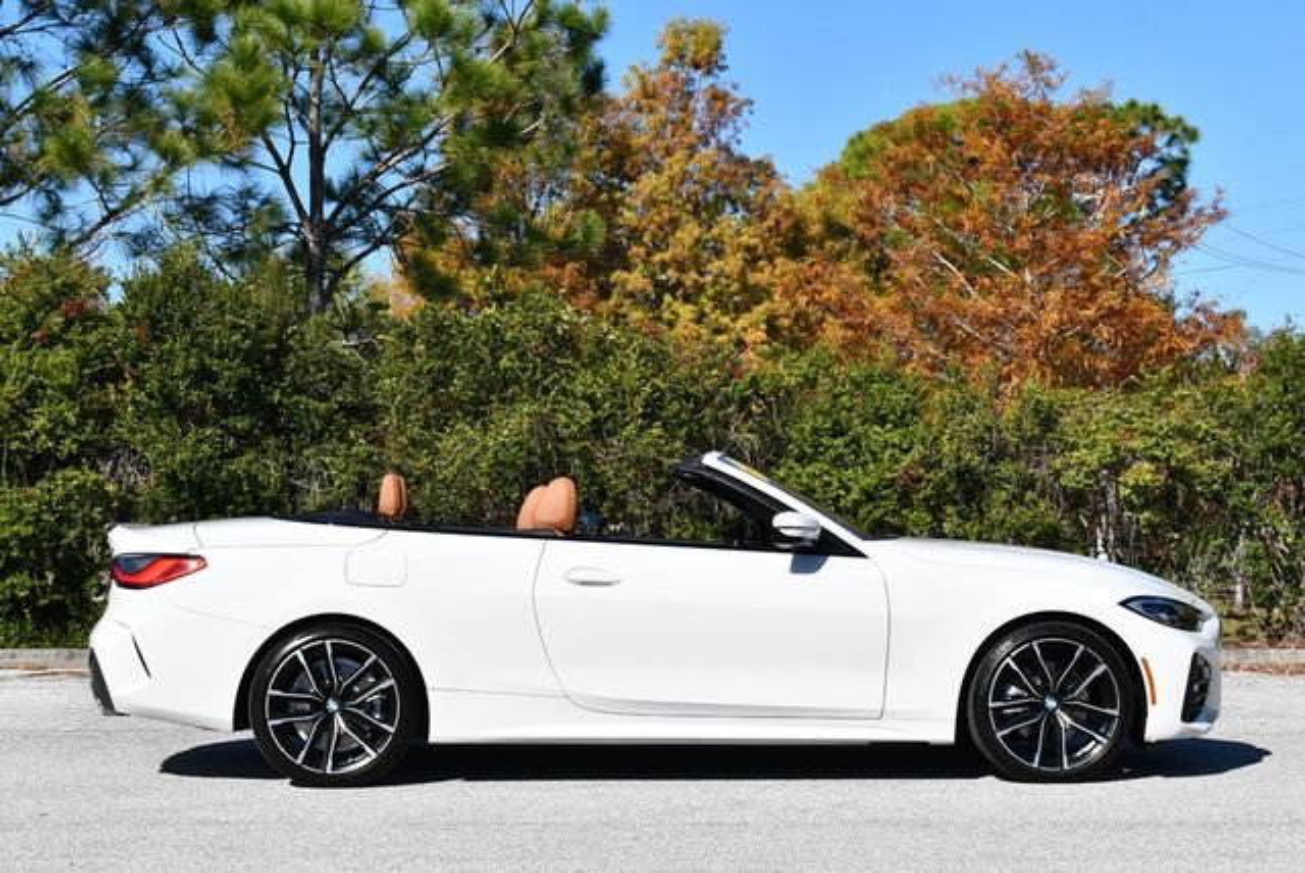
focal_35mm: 70
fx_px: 2540
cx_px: 652
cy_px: 436
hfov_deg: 28.8
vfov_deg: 19.5
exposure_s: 1/320
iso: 100
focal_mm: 35
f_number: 9
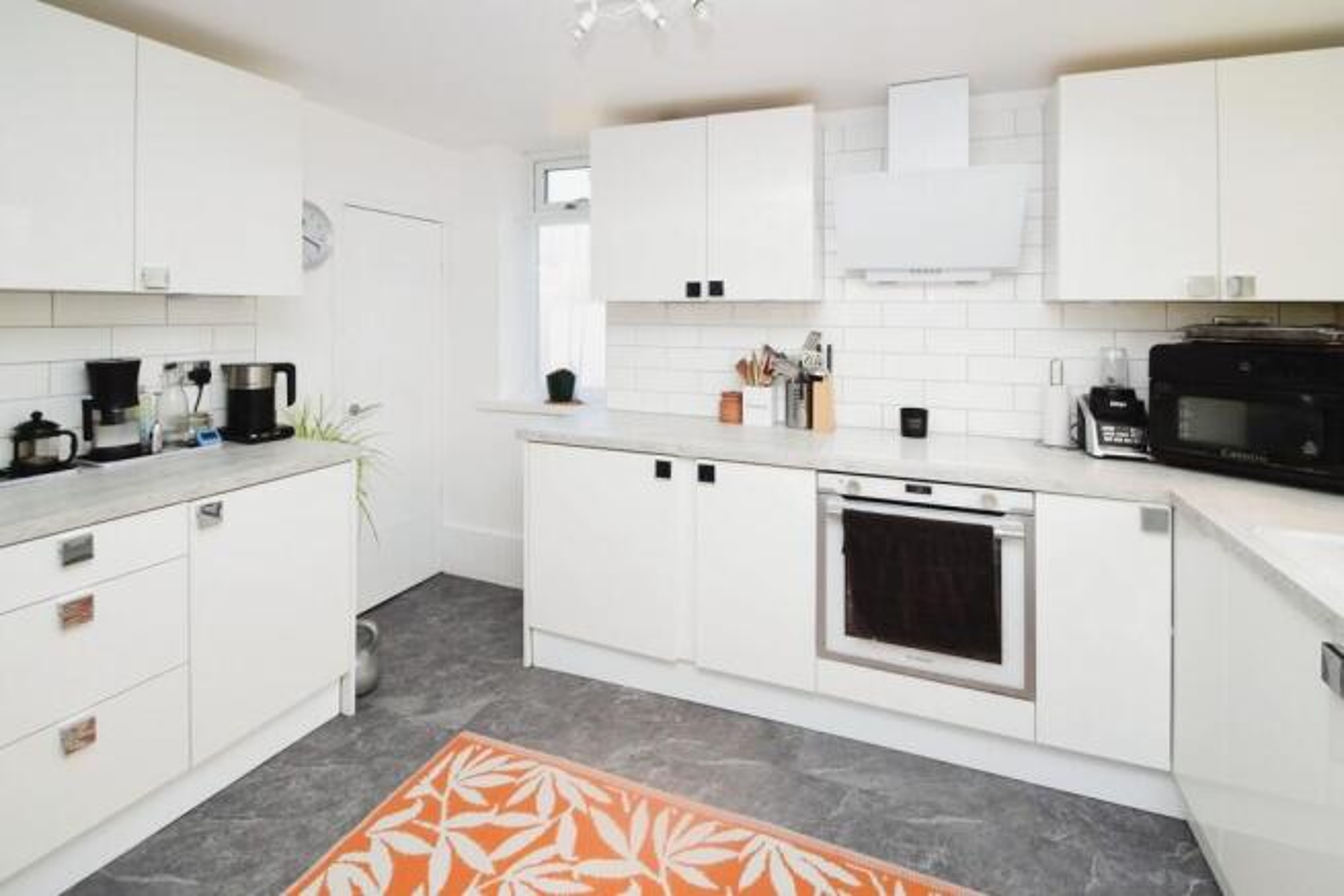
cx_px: 672
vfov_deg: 77.4
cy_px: 448
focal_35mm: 15
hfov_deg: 100.4
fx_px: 560
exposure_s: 1/125
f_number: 9
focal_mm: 10
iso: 640
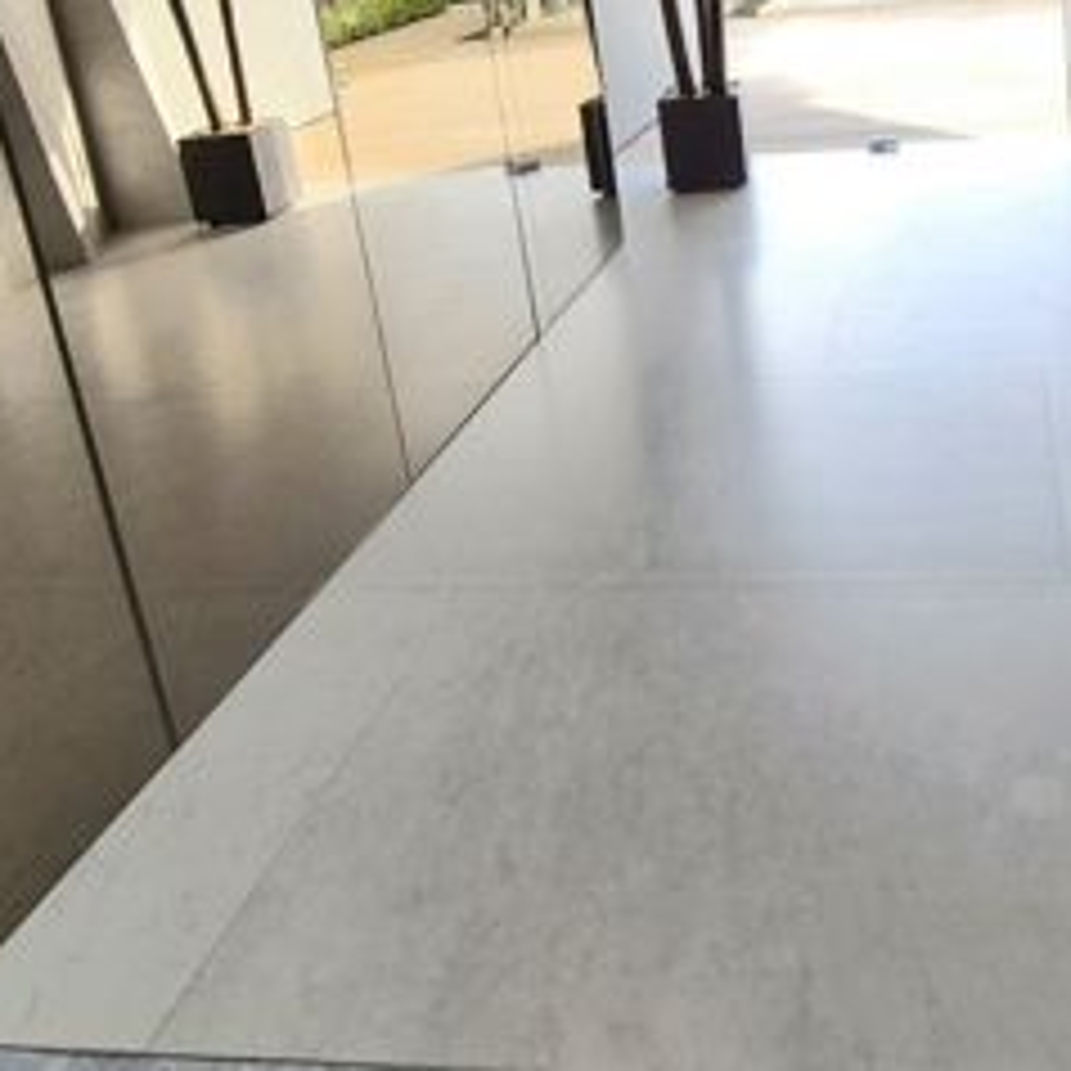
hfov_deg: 46.4
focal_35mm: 34
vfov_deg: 46.4
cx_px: 826
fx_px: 1190
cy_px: 243
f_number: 2.2
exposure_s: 1/222
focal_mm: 2.2
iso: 50
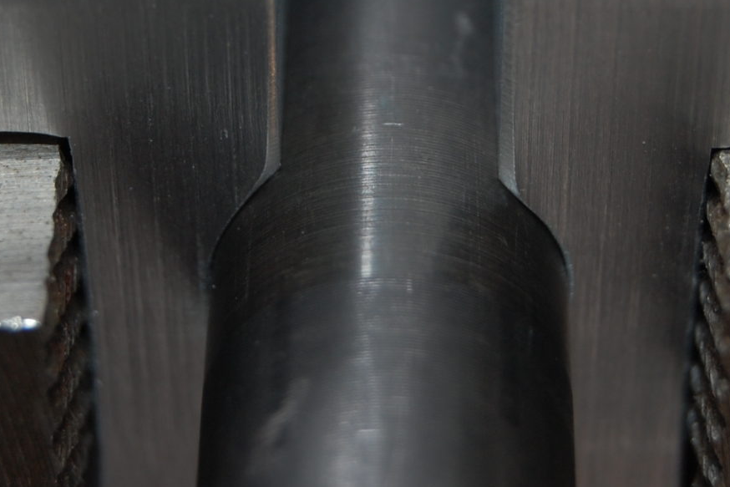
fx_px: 3917
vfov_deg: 7.1
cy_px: 244
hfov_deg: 10.6
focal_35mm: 193
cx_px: 368
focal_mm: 55
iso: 200
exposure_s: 1/60
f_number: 5.6
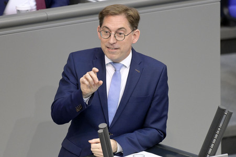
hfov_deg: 5.0
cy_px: 78
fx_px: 2686
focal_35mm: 410
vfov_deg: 3.3
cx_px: 118
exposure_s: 1/400
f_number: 5.6
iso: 8000
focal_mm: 410
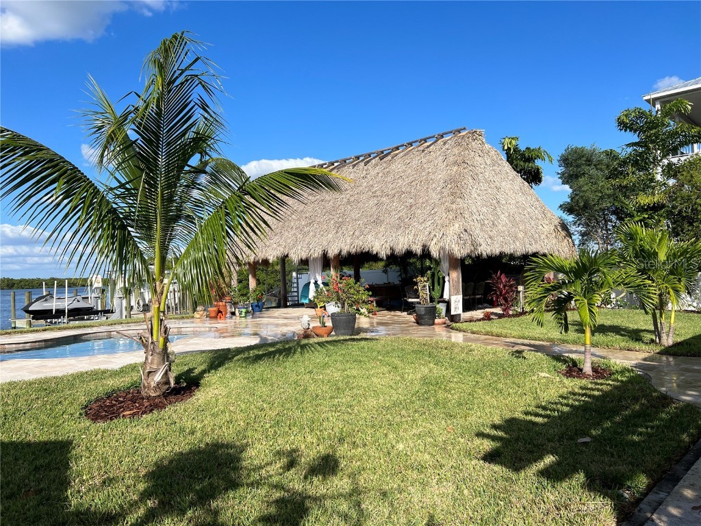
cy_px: 263
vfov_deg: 53.1
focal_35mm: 26
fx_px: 527
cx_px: 350
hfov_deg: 67.3
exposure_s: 1/4630
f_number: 1.5
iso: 50
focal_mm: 5.7
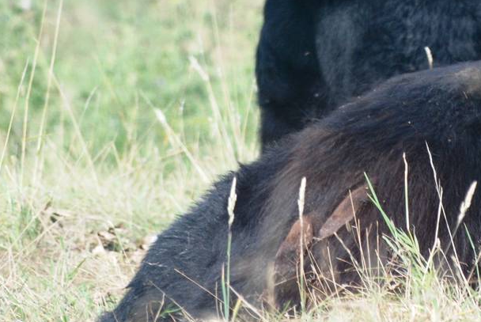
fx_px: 11625
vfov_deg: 1.6
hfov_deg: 2.4
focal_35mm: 869
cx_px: 364
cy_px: -36
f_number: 5.3
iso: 400
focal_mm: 220
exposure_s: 1/320
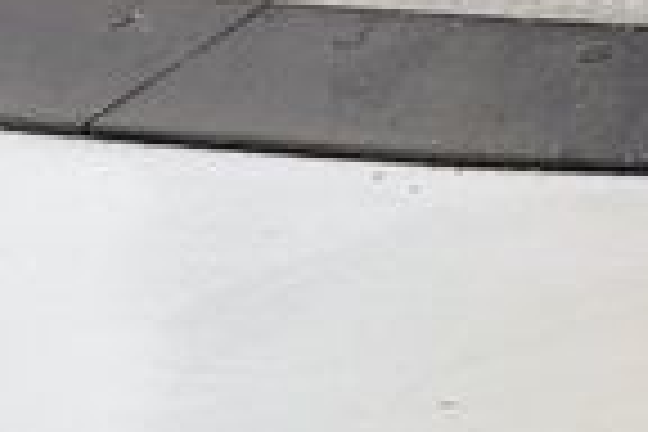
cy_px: -1094
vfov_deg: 3.0
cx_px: 2160
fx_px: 7937
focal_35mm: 441
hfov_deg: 4.4
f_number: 4
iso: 1600
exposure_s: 1/80
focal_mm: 62
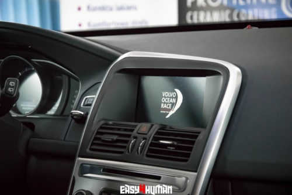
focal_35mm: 99
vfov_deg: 13.8
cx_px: 146
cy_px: 98
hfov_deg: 20.6
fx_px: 803
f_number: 5.3
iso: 6400
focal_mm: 66
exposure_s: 1/60
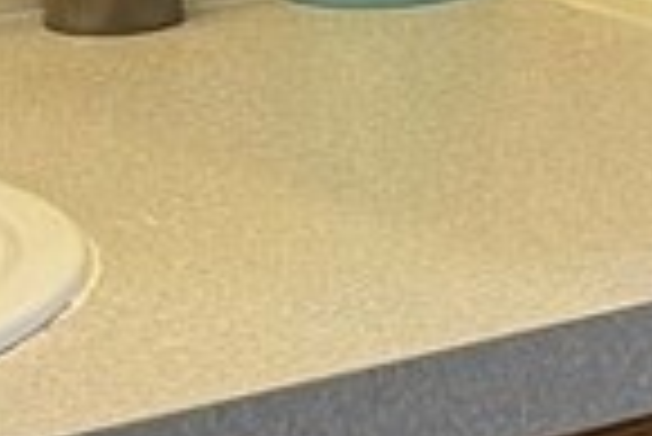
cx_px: 1178
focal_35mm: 248
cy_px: -778
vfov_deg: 5.3
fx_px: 4496
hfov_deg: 8.0
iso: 200
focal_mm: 6.76
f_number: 1.78
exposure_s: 1/120
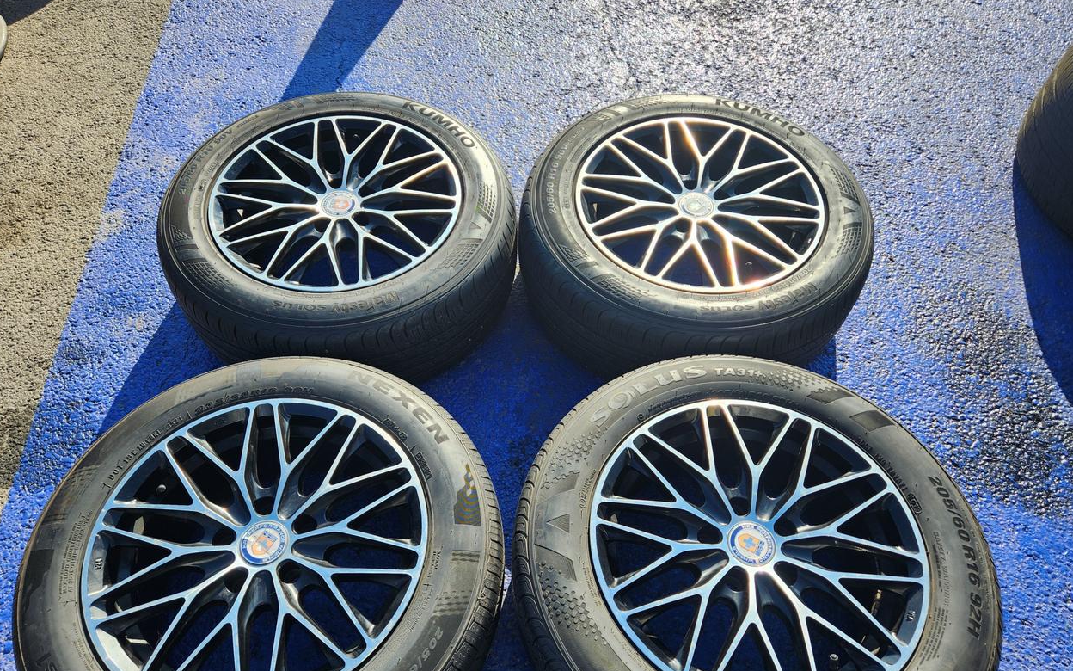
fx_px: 731
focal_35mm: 25
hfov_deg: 72.5
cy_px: 399
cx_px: 525
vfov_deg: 49.0
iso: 20
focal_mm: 5.4
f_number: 1.8
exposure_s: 1/744
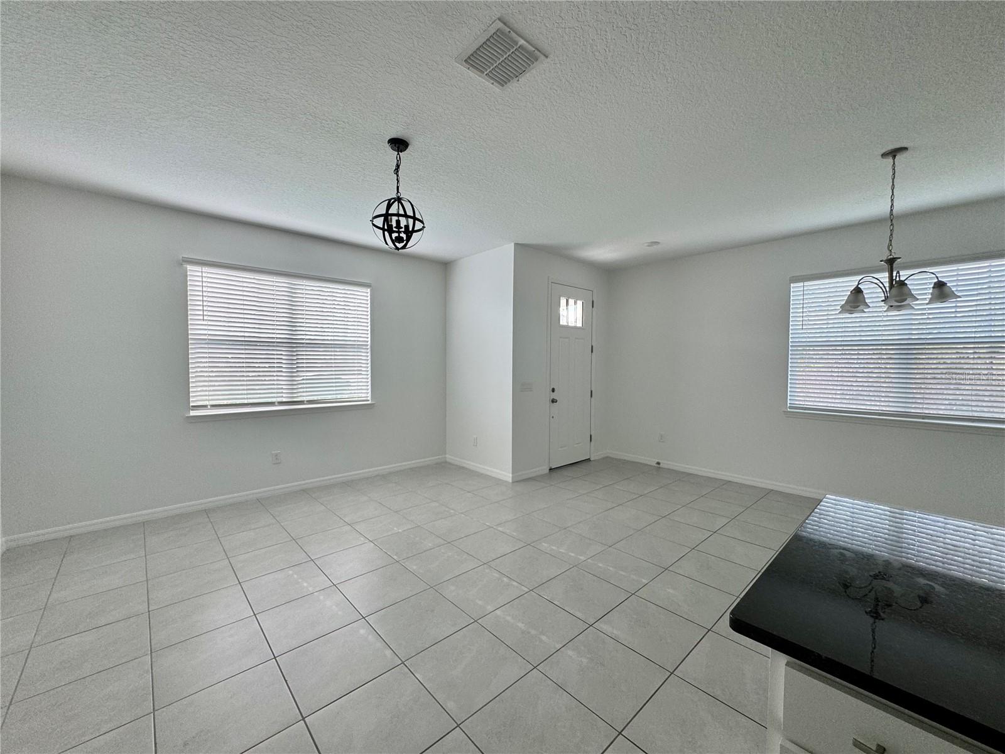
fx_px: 406
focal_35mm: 14
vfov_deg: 85.7
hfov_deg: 102.1
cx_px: 502
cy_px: 377
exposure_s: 1/99
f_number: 2.2
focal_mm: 2.22
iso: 50
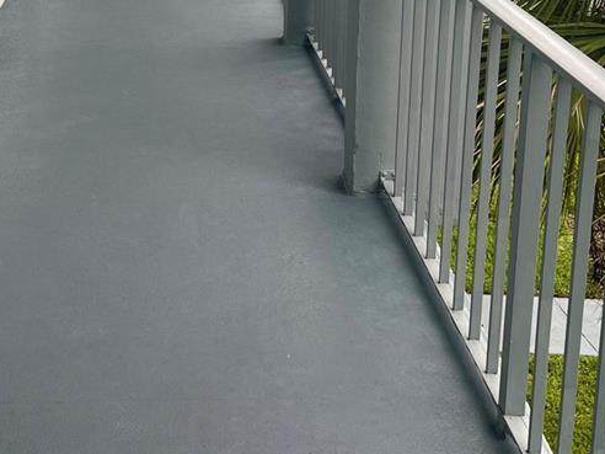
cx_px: 181
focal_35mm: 61
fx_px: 1066
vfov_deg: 23.2
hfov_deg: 31.3
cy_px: 20
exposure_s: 1/121
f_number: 1.6
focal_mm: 5.1
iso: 40
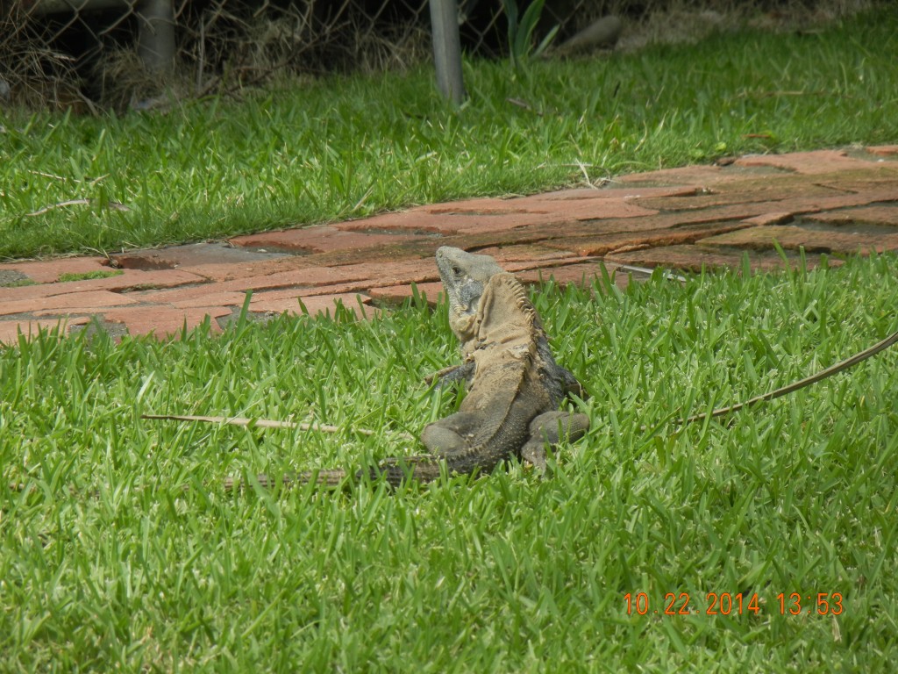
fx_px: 7783
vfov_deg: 5.0
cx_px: 449
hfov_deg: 6.6
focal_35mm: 300
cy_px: 337
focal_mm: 54
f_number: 5.6
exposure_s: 1/331
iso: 160
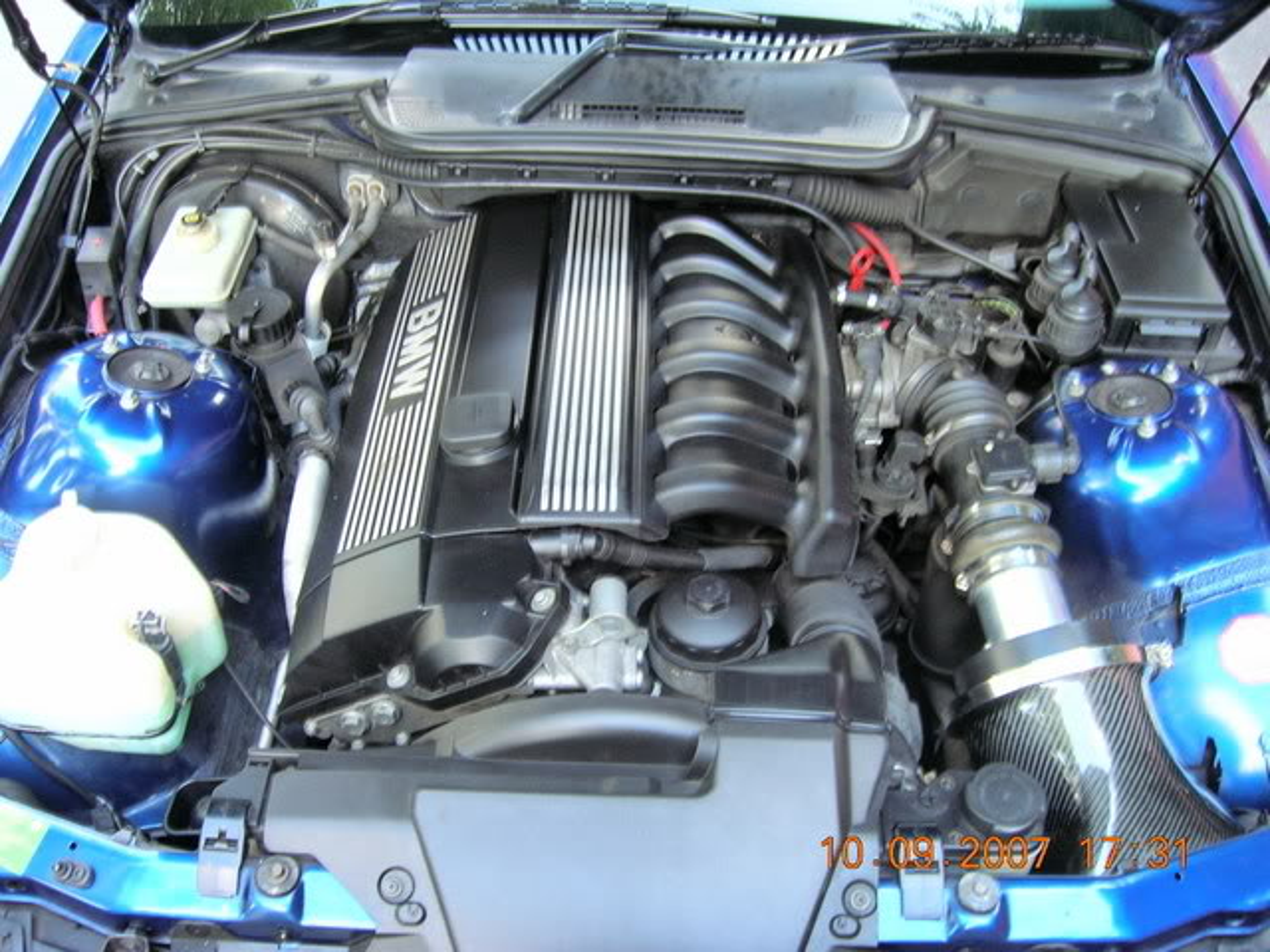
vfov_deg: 41.8
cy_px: 476
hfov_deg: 54.0
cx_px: 635
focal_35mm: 34
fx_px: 1247
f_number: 2.9
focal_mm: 5.7
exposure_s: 1/3.4
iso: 55
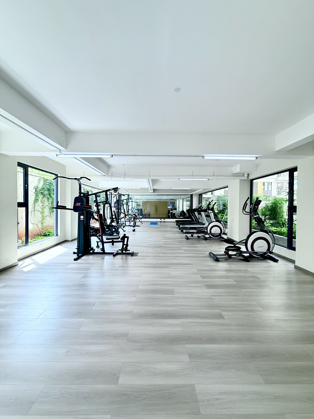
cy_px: 210
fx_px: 169
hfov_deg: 85.7
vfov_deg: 102.1
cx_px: 157
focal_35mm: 14
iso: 100
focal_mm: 2.22
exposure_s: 1/100
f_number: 2.2
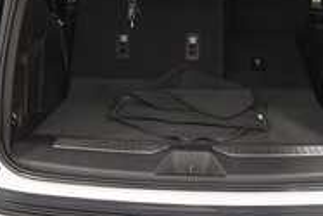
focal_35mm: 47
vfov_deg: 28.3
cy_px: 53
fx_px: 422
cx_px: 185
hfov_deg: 41.8
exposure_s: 1/125
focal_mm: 15
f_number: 5.3
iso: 1000
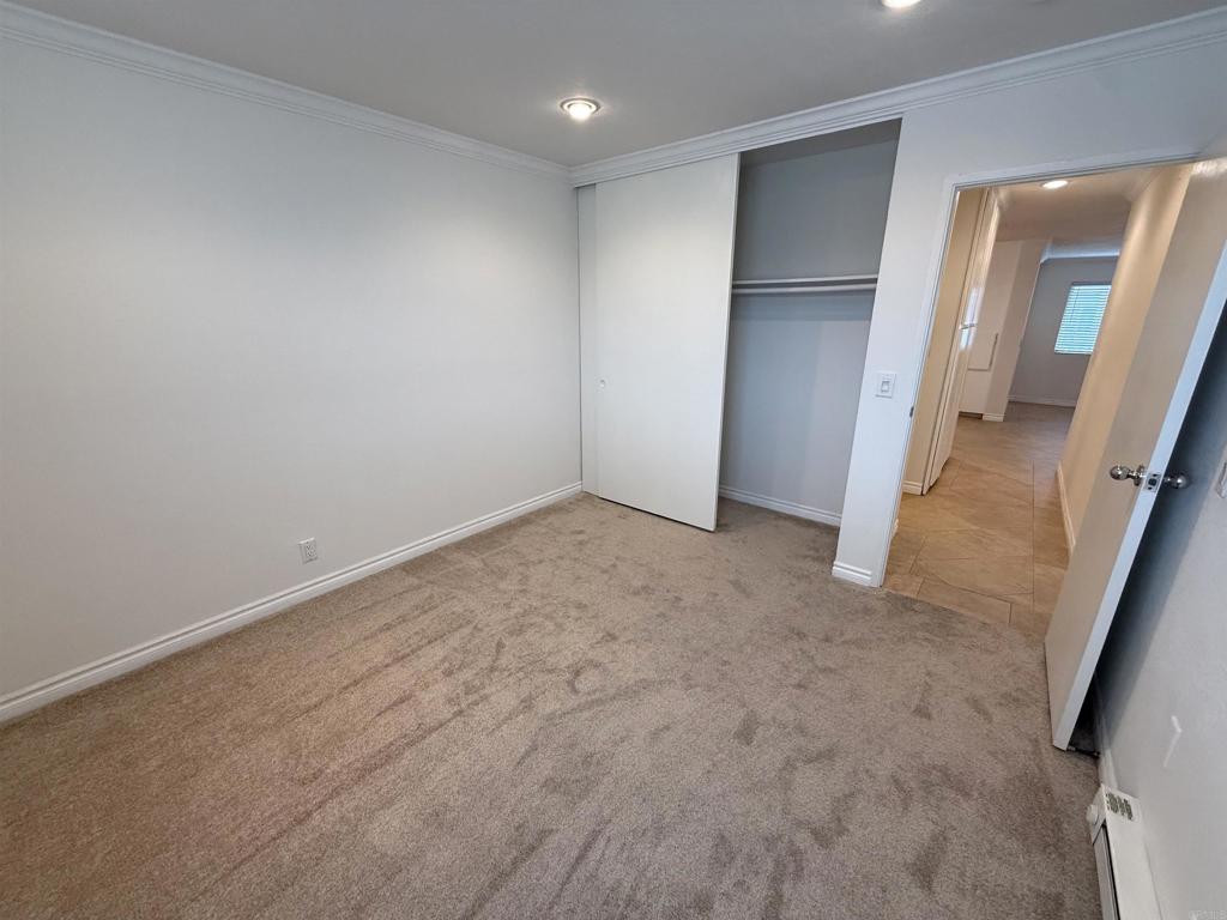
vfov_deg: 85.7
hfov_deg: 102.1
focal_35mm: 14
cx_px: 614
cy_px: 460
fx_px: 496
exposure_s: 1/120
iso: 200
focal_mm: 2.22
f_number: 2.2
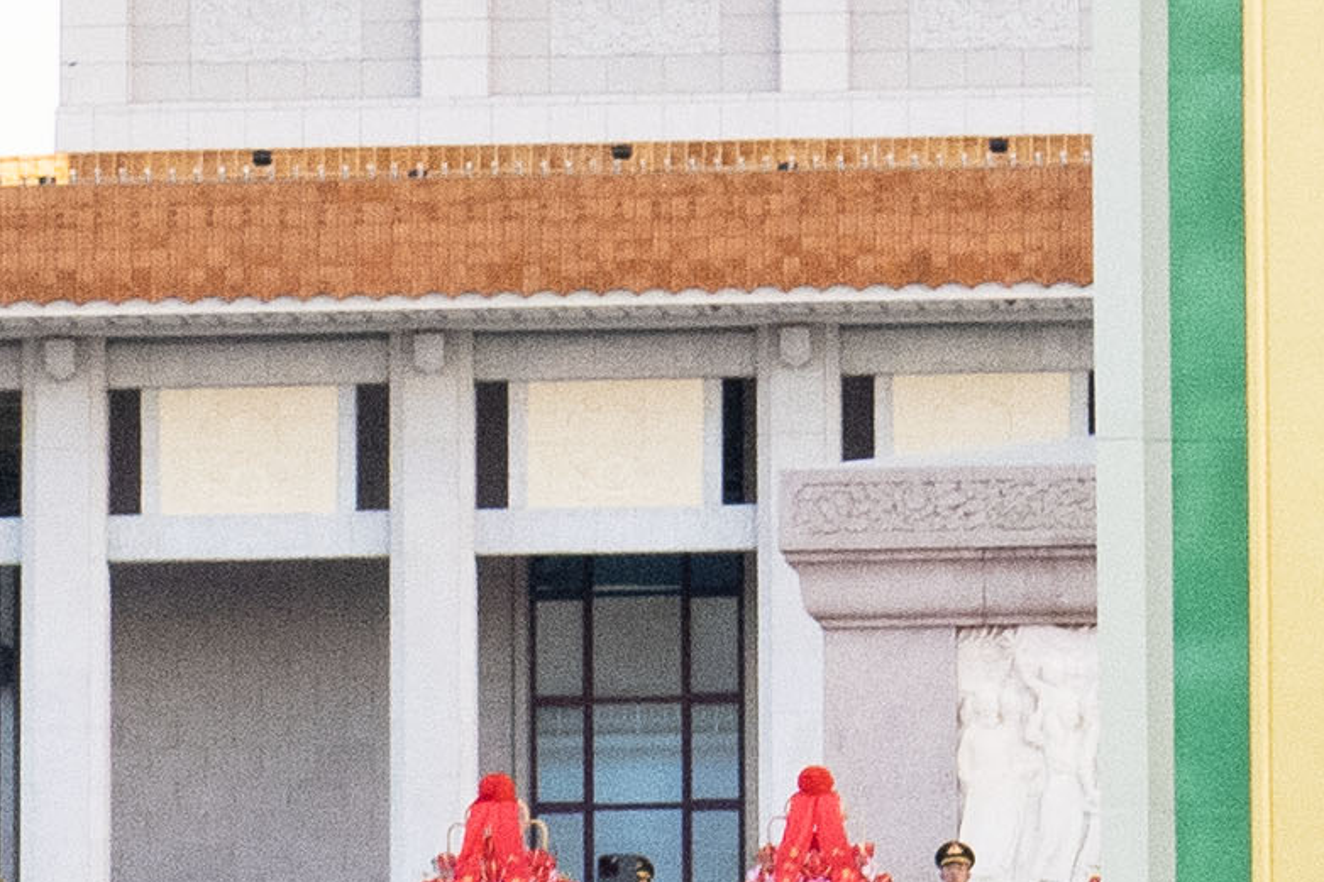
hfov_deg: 4.4
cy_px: -1153
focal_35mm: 470
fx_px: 17281
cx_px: 1937
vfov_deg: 2.9
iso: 5000
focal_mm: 66
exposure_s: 1/320
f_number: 8
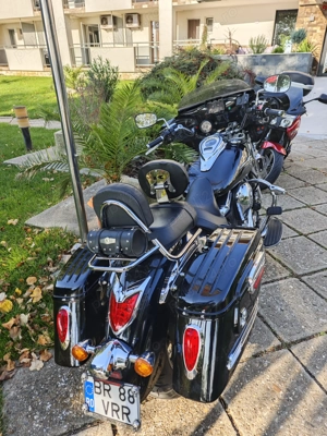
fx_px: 290
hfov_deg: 58.9
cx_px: 164
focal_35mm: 23
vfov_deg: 73.9
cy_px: 218
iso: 50
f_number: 1.6
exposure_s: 1/182
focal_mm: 6.55
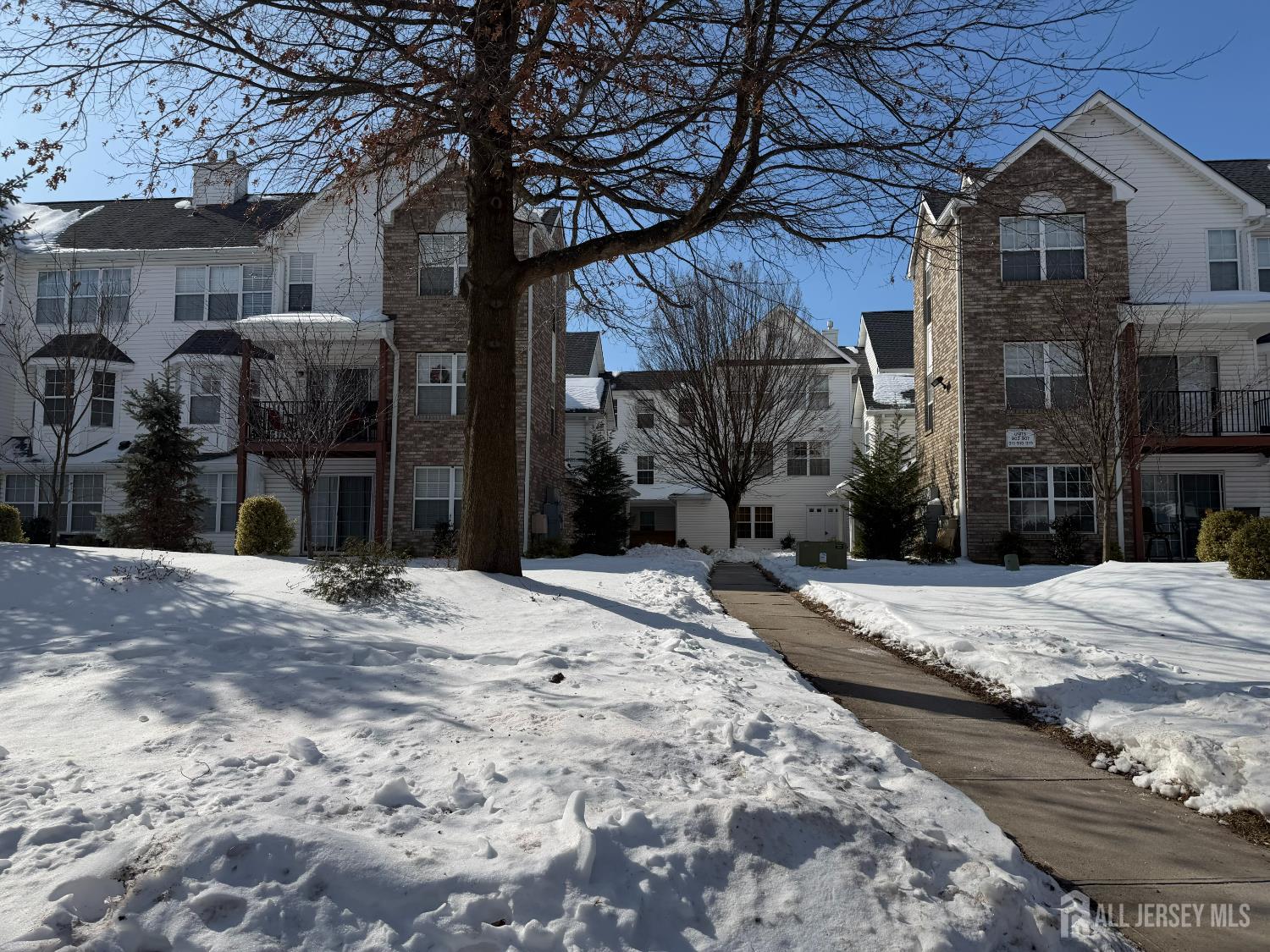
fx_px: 881
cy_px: 476
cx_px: 635
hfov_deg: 71.6
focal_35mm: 24
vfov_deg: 56.8
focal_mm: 6.76
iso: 80
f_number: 1.78
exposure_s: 1/10309
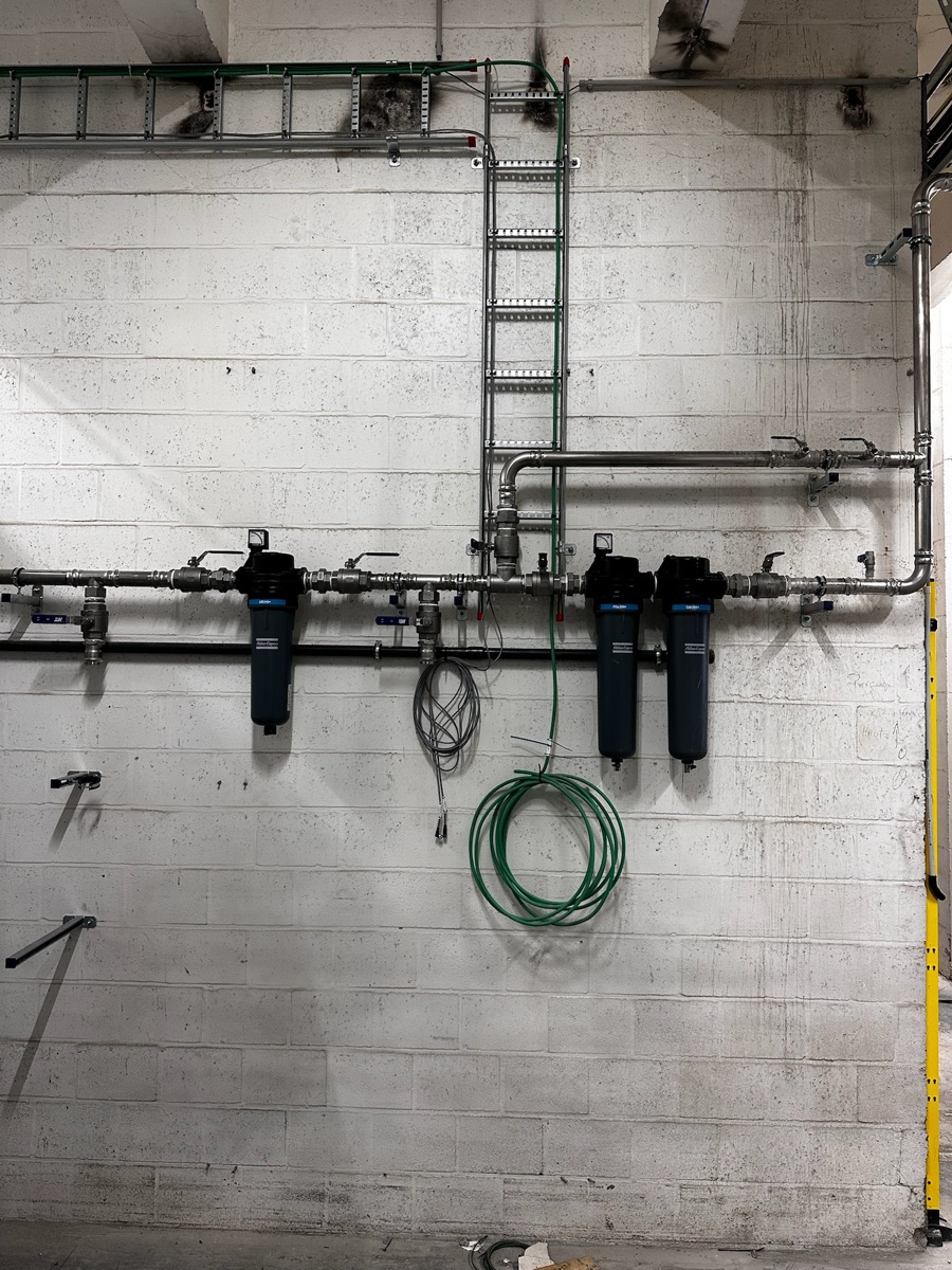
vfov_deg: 71.6
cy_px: 635
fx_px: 880
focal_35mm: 24
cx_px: 476
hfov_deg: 56.8
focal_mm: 6.86
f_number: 1.78
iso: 125
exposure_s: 1/50
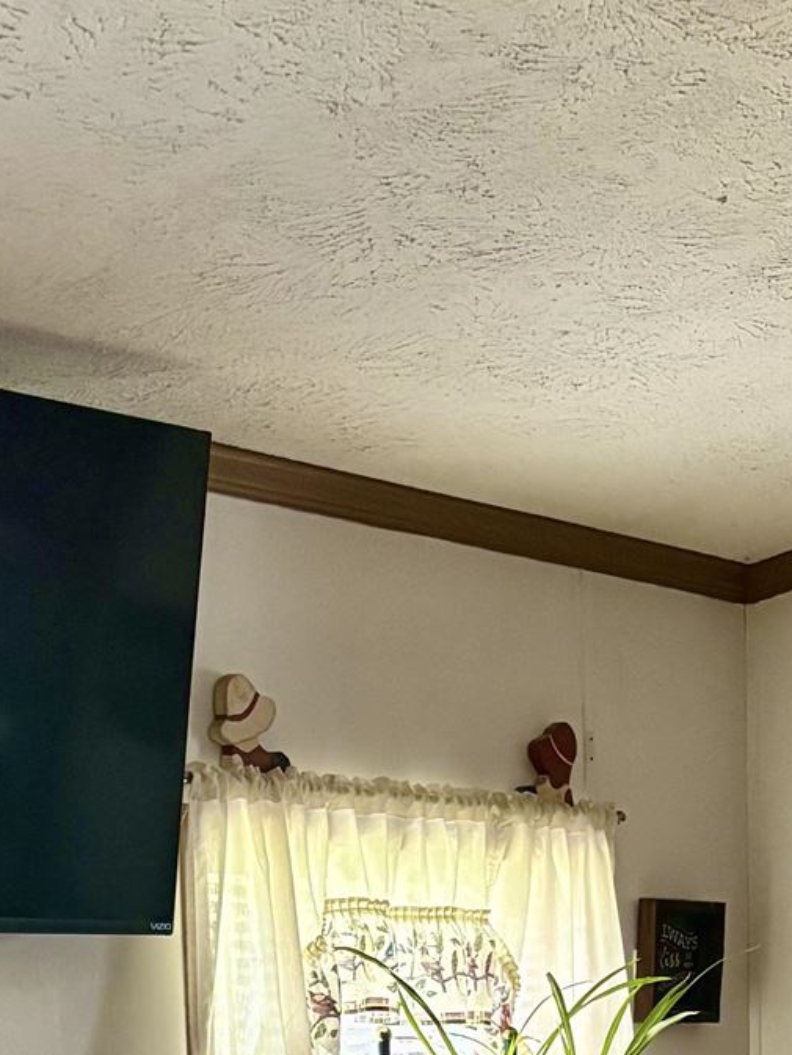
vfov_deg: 19.8
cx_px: 580
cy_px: 1455
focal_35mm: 89
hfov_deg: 16.5
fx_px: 2714
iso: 320
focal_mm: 5.96
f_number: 1.6
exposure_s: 1/60
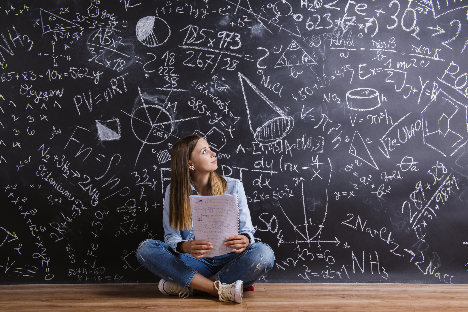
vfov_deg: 35.1
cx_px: 234
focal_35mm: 38
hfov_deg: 50.7
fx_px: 494
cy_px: 156
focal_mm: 38
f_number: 13
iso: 100
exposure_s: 1/160
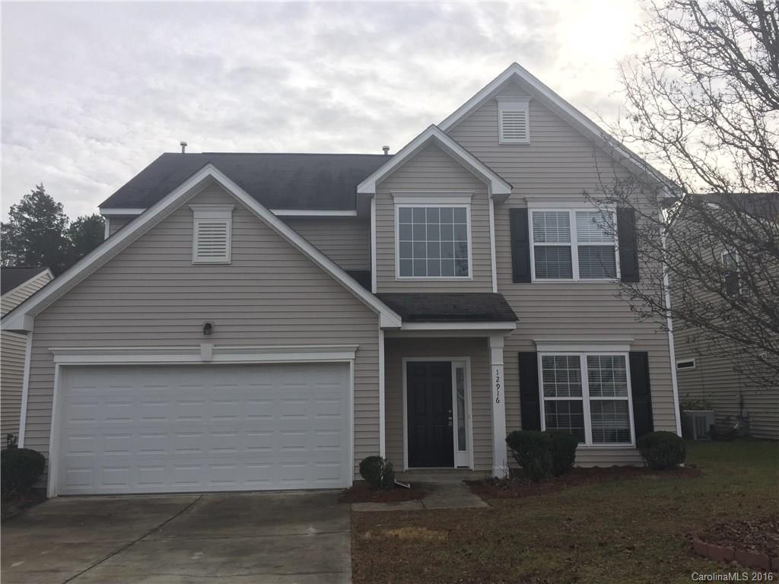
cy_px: 292
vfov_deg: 48.2
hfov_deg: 61.7
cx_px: 390
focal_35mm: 29
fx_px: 653
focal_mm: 4.15
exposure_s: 1/1980
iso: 32
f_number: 2.2
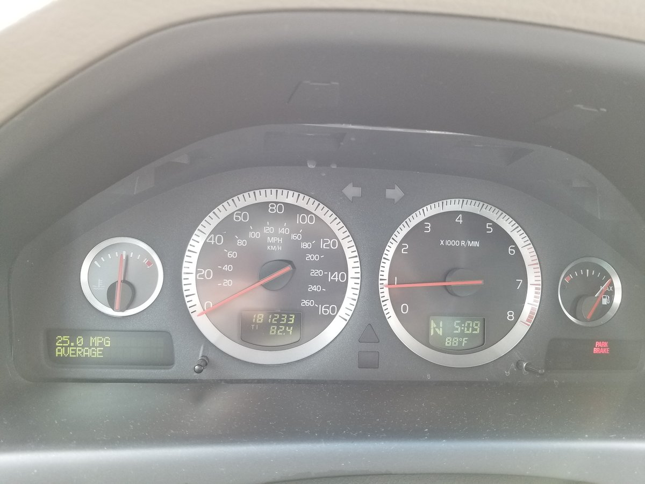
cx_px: 322
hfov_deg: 67.3
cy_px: 242
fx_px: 484
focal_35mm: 26
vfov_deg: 53.1
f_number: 1.7
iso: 125
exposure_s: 1/60
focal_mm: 4.3
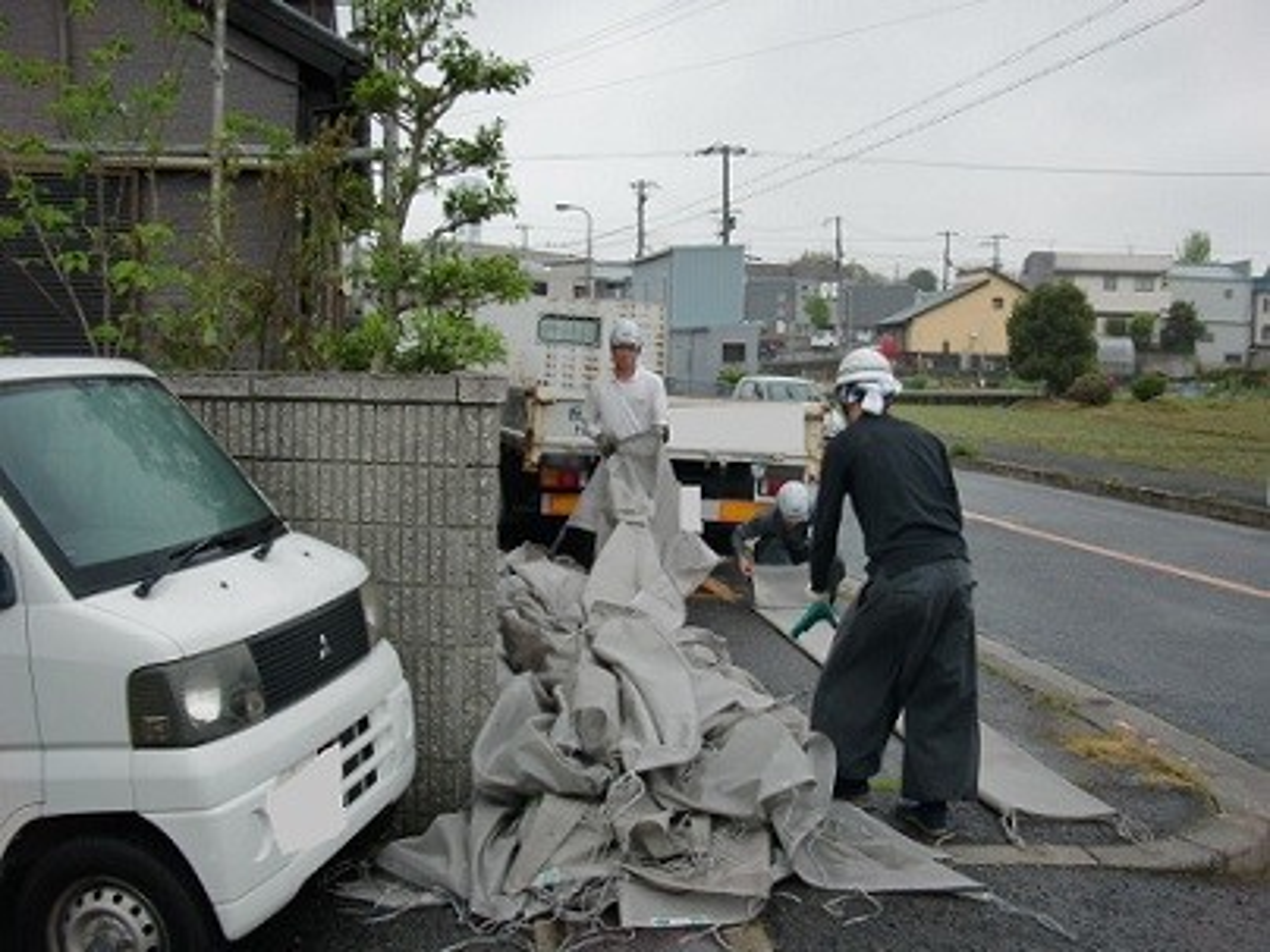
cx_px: 635
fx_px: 1394
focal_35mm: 38
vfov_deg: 37.7
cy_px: 476
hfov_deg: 49.0
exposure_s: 1/160
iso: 64
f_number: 3.9
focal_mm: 6.66
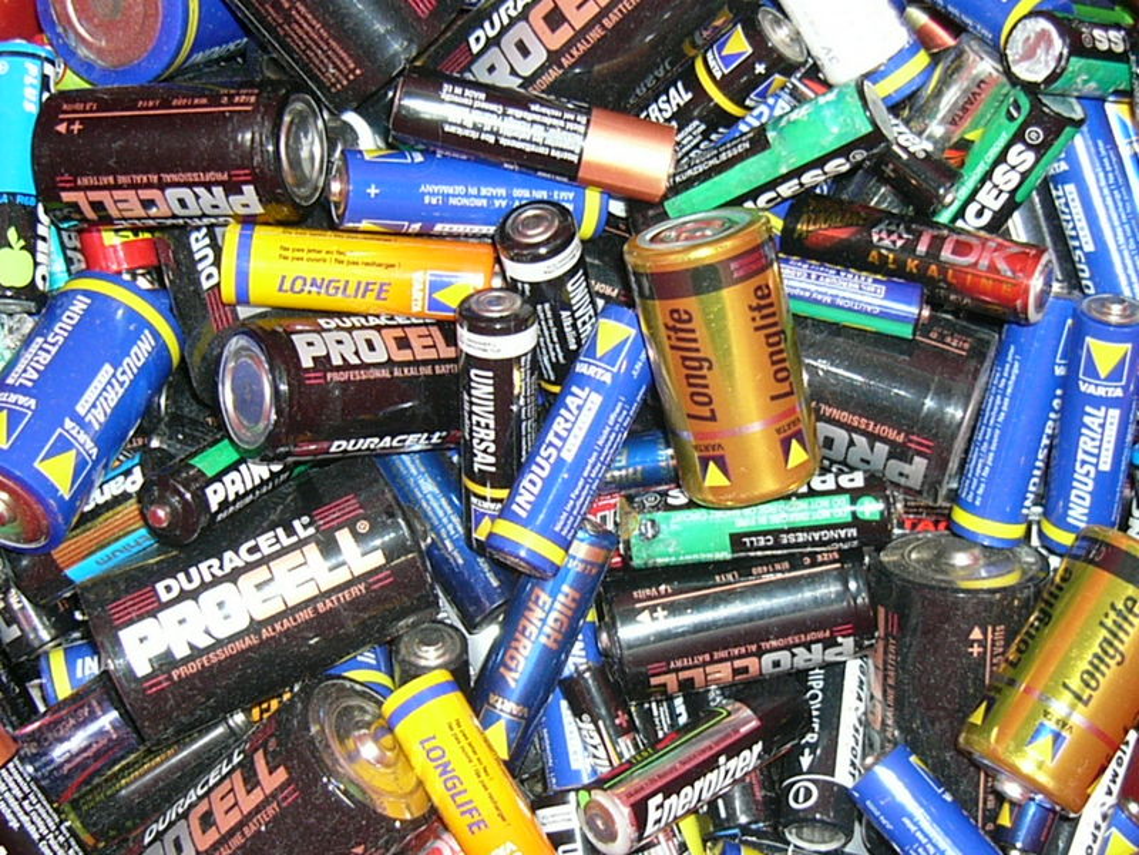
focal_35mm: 35
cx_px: 570
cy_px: 428
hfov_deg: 52.6
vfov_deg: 40.7
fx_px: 1152
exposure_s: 1/60
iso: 50
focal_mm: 5.8
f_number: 2.8
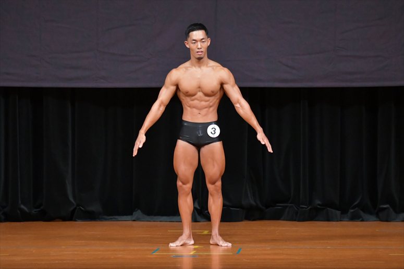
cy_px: 134
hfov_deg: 7.2
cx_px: 202
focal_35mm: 285
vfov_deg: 4.8
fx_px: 3197
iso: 5000
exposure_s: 1/400
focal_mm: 190
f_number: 5.6
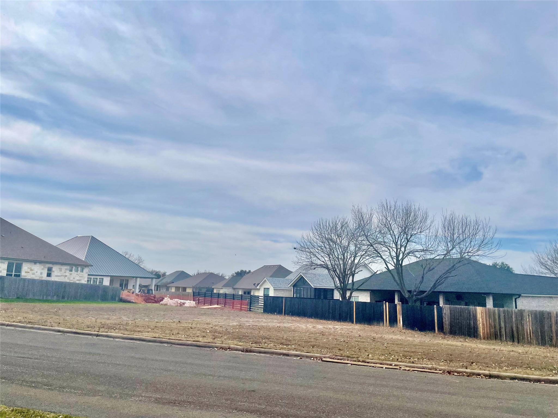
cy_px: 209
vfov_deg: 53.1
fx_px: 419
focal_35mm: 26
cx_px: 279
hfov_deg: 67.3
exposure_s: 1/9091
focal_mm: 4.2
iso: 32
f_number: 1.6
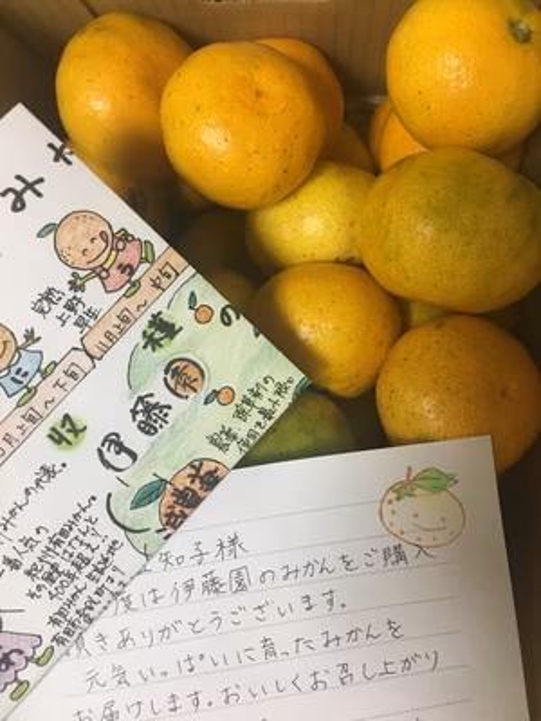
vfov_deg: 61.7
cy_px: 360
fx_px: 604
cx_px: 270
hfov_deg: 48.2
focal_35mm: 29
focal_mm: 4.15
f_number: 2.2
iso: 125
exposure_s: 1/30
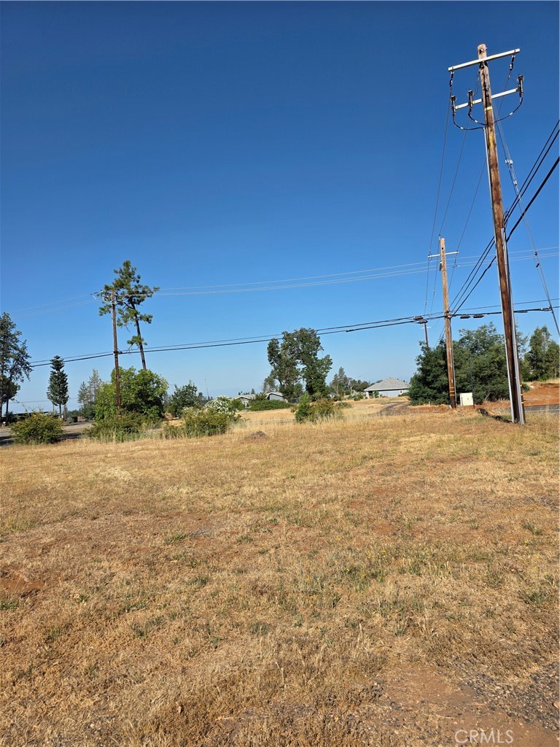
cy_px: 374
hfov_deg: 58.9
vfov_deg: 73.9
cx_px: 280
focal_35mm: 23
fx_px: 496
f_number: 1.7
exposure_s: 1/7626
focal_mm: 6.3
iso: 80
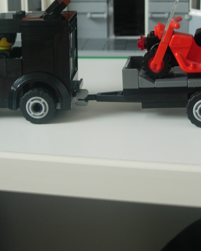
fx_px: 647
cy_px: 98
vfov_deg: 21.9
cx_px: 117
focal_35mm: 87
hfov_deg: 17.6
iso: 64
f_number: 3.2
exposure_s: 1/45.2
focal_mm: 10.6
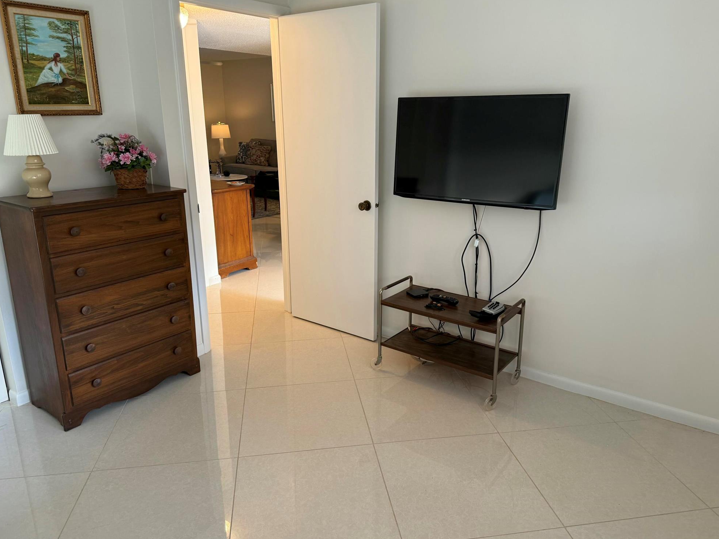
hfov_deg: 69.4
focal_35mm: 25
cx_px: 360
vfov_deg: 54.9
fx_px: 519
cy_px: 267
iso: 160
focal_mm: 6.76
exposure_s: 1/60
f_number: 1.78
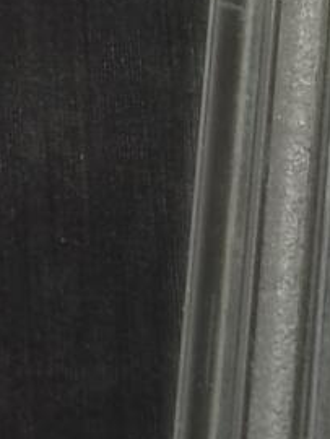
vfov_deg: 4.7
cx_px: 979
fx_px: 5241
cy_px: 738
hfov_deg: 3.5
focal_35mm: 413
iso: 50
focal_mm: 5.58
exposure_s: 1/142
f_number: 1.8
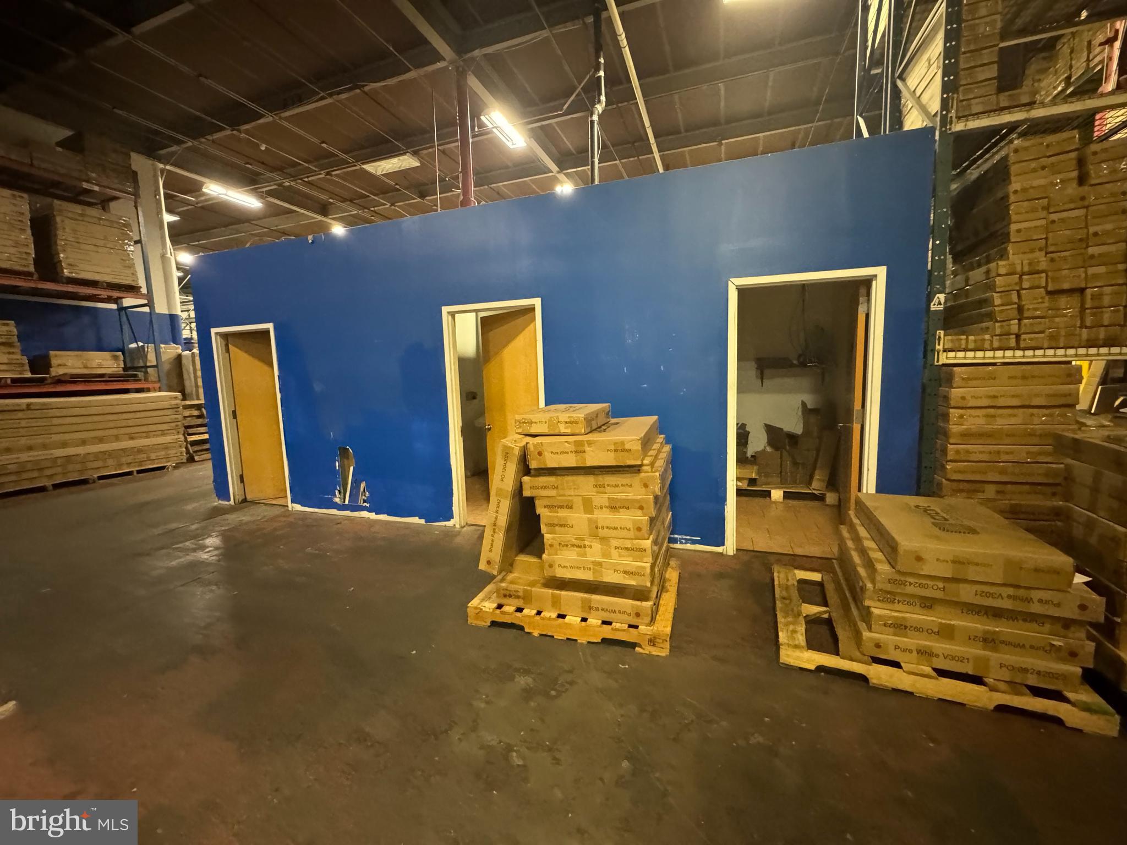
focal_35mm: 14
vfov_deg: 85.7
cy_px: 422
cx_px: 564
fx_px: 456
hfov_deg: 102.1
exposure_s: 1/40
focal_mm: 2.22
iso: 1250
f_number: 2.2
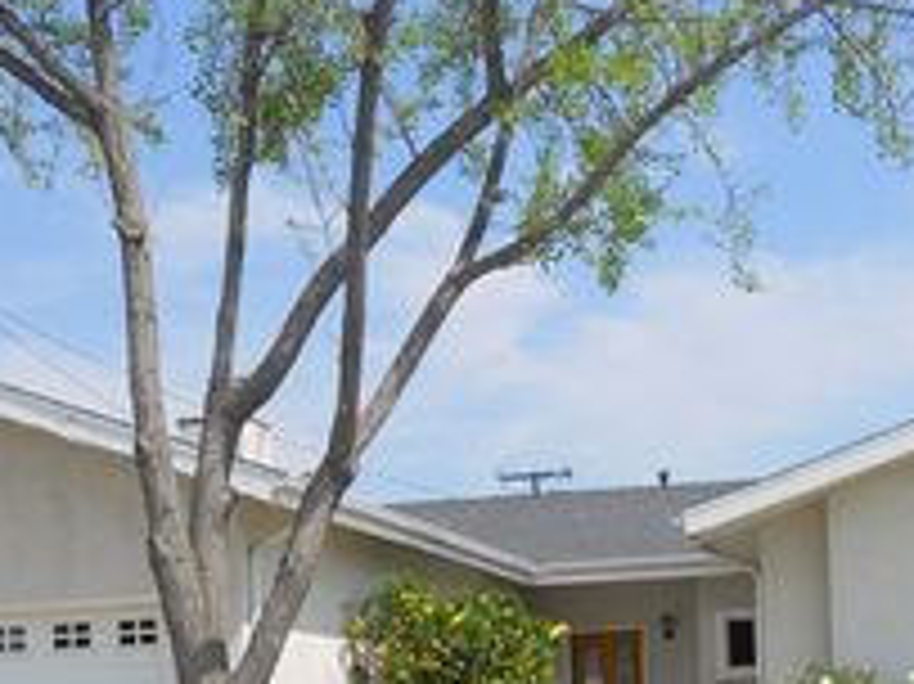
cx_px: 581
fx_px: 1821
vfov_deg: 20.3
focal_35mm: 69
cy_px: 745
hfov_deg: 28.1
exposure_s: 1/400
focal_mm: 5
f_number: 5.4
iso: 80
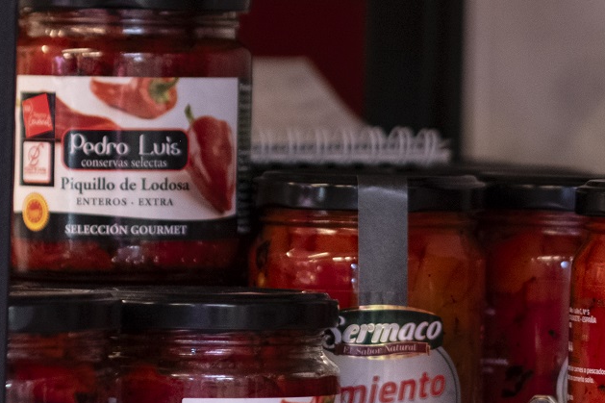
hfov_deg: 6.1
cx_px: 676
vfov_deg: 4.1
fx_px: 5611
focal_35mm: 334
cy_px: 32
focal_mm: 56
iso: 640
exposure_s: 1/125
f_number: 1.6
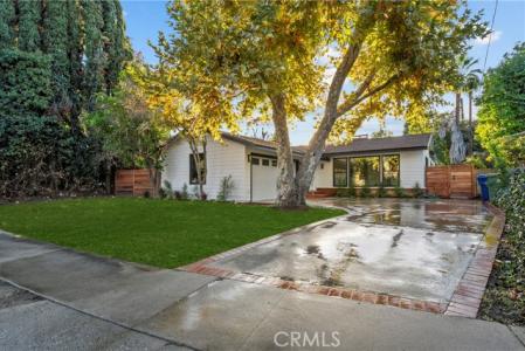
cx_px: 262
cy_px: 176
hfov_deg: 93.2
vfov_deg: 70.5
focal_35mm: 17
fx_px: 248
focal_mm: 17
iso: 250
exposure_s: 1/30
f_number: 9
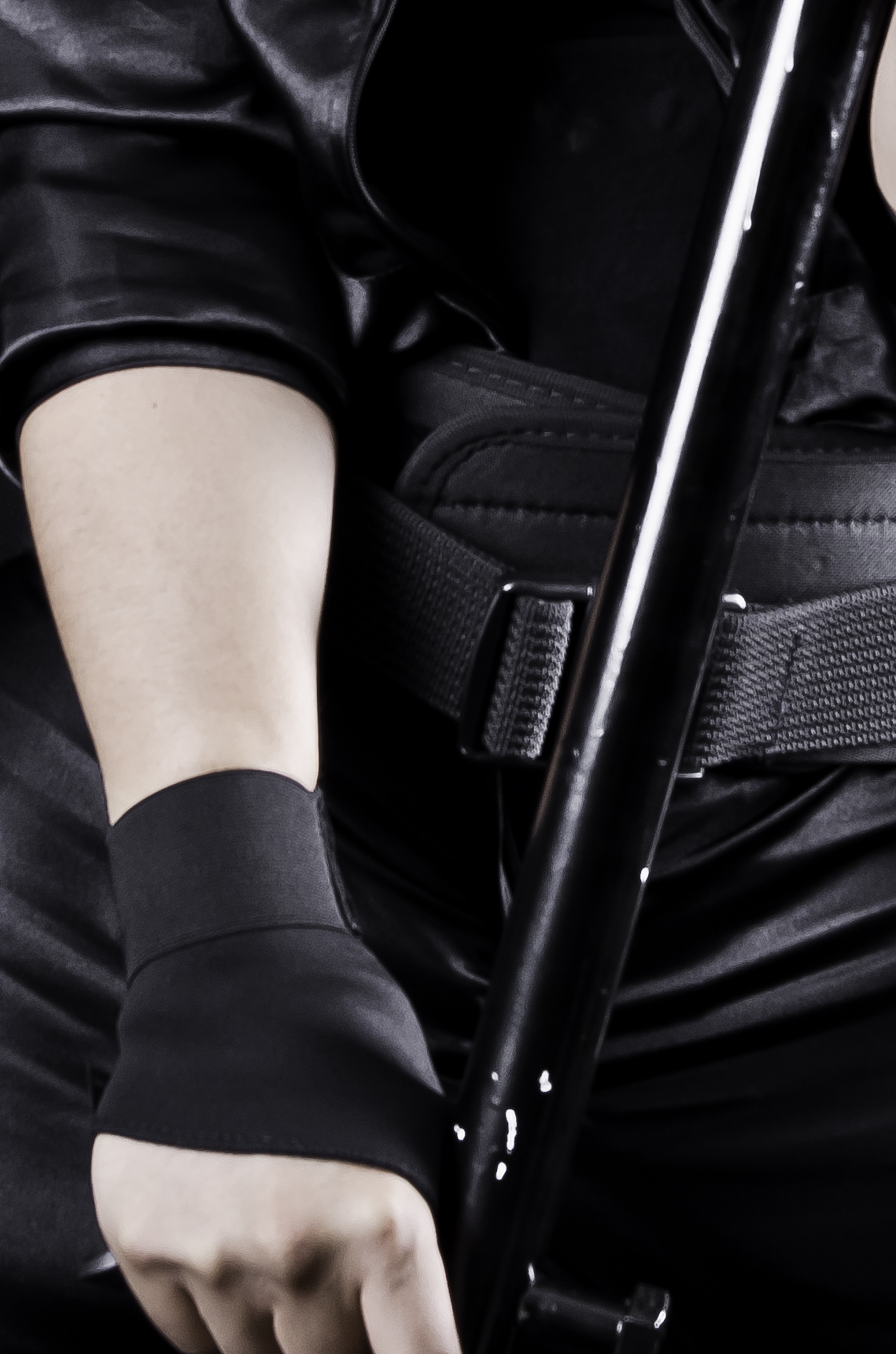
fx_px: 7255
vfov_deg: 10.6
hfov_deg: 7.1
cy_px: -47
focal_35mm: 193
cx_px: 492
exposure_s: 1/160
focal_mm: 45
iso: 100
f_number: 10
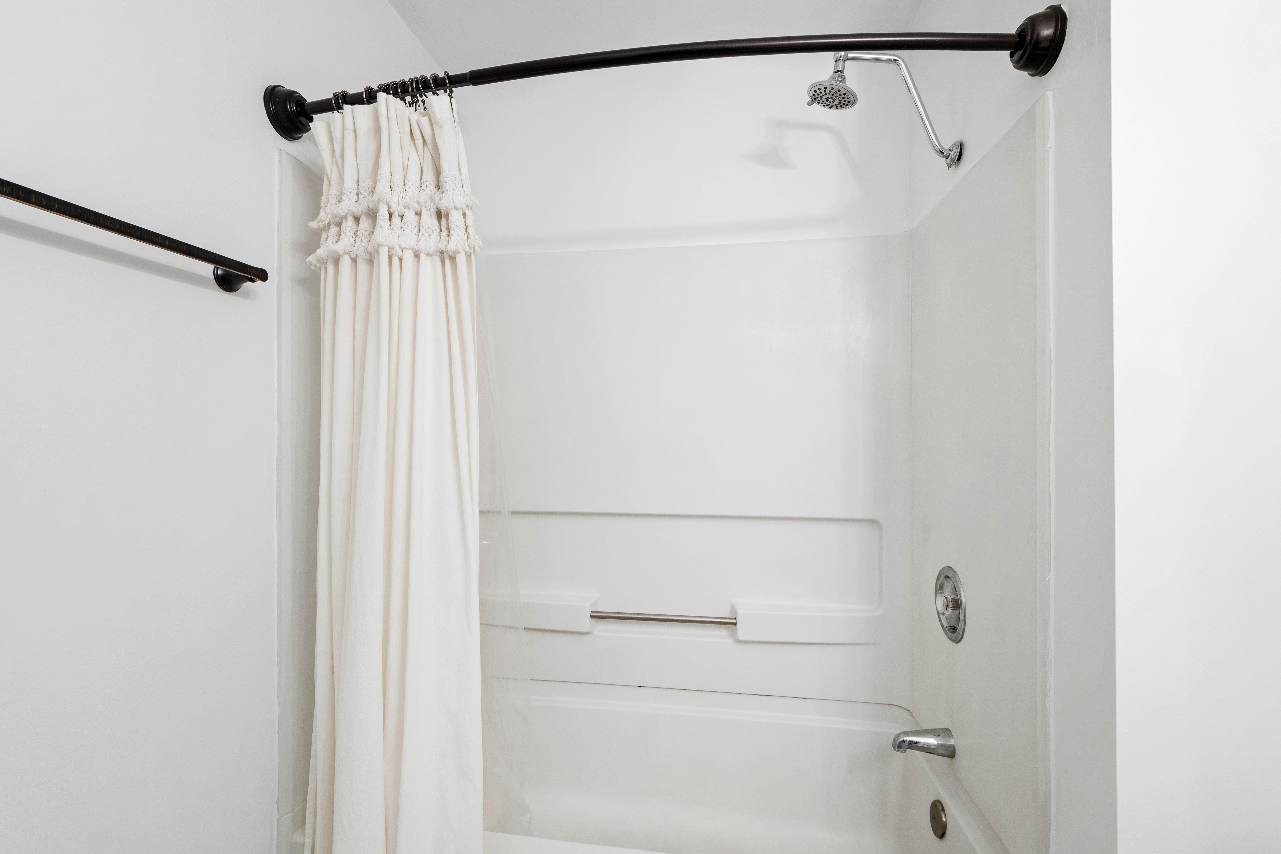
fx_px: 534
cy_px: 427
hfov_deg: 100.4
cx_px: 640
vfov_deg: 77.3
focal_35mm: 15
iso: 100
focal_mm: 10
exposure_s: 1/4
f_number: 8
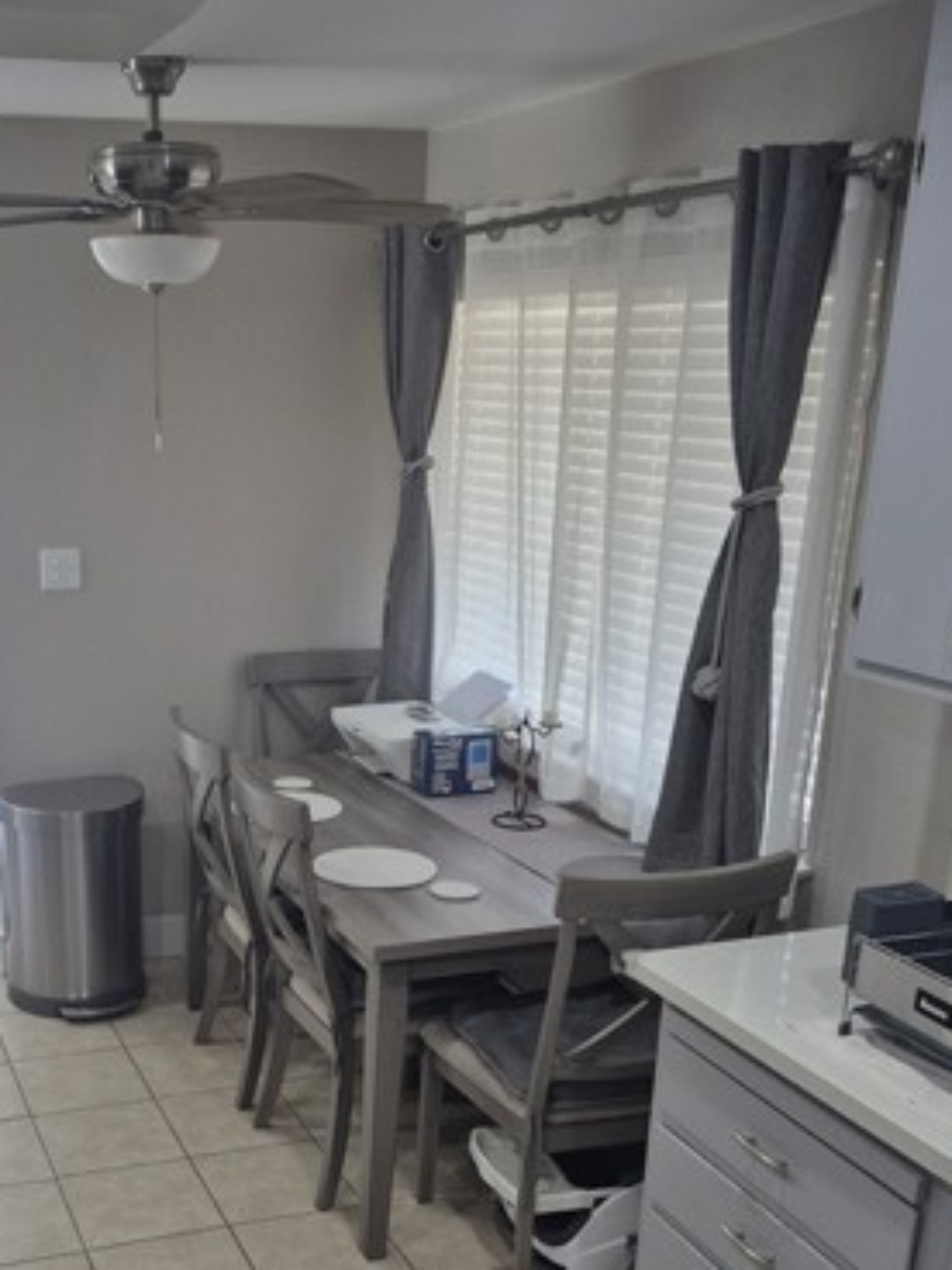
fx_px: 1467
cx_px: 224
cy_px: 959
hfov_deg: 35.1
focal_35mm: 40
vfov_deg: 45.1
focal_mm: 5.4
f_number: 1.8
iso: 80
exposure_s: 1/120
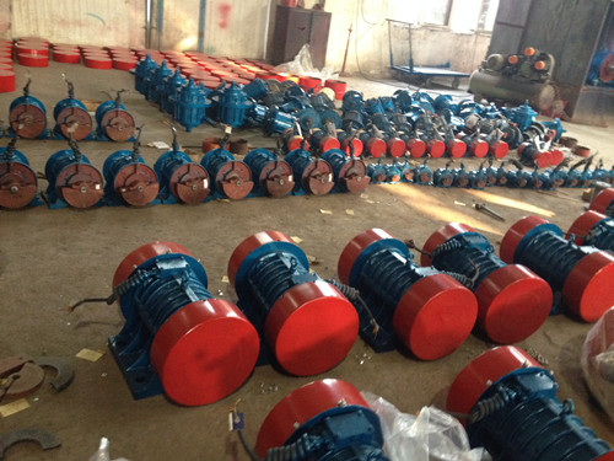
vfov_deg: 40.7
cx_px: 307
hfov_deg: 52.6
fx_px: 621
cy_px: 230
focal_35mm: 35
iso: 400
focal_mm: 4.28
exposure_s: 1/20
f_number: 2.4
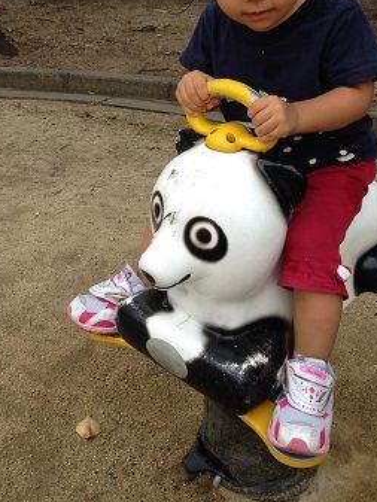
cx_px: 231
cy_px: 140
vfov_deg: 38.8
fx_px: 697
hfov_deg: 30.2
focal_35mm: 48
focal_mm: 4.12
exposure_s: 1/335
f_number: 2.4
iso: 50
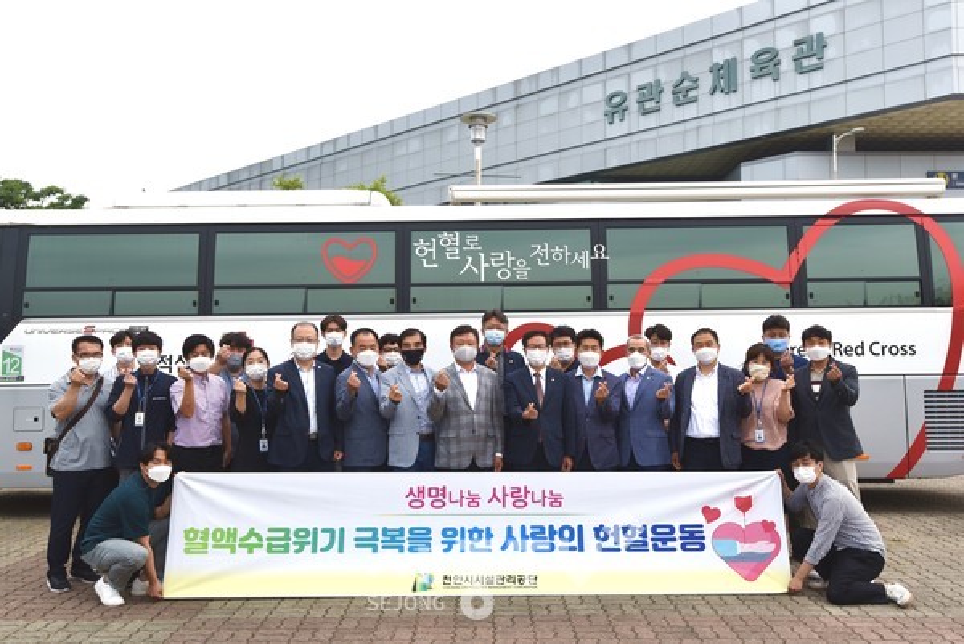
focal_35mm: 35
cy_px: 322
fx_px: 938
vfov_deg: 37.9
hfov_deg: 54.4
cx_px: 482
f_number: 10
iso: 200
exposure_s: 1/400
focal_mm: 35
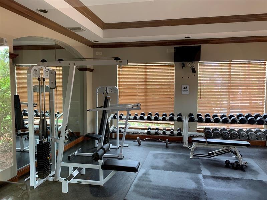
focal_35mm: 26
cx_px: 134
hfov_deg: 67.3
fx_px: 201
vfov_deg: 53.1
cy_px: 100
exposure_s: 1/85
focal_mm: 4.25
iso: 100
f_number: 1.8
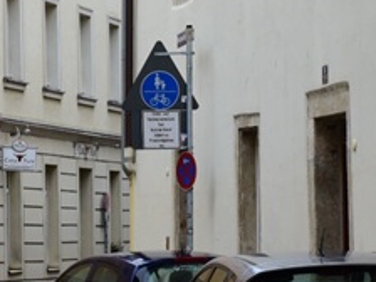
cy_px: 242
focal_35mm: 243
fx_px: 2639
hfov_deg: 8.1
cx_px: 233
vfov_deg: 6.1
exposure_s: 1/640
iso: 1600
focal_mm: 70
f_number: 6.3
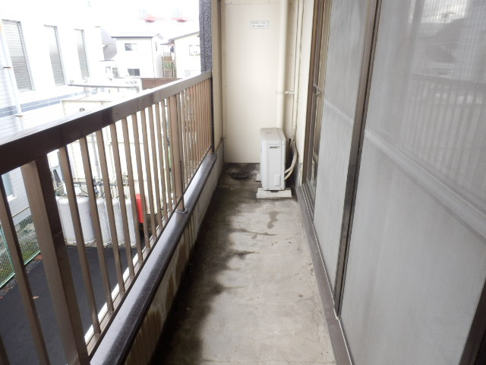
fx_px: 337
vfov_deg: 56.8
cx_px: 243
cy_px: 182
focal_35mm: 24
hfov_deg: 71.6
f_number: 3
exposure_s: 1/60
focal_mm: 4.2
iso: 80
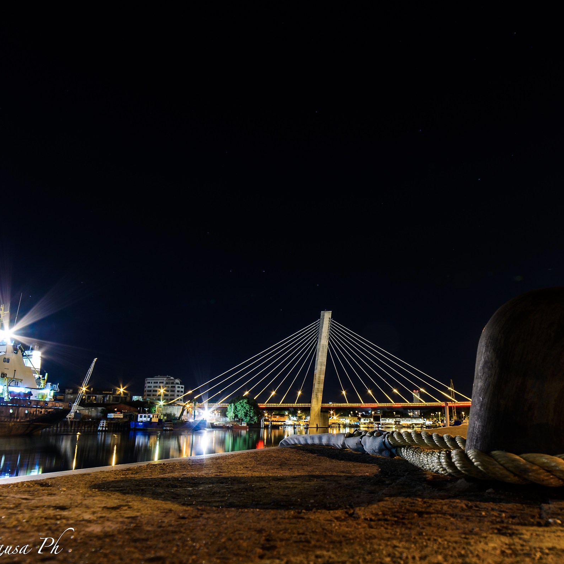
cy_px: 282
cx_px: 327
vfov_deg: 59.1
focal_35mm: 27
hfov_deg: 58.8
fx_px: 498
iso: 100
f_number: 8
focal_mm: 14
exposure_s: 20
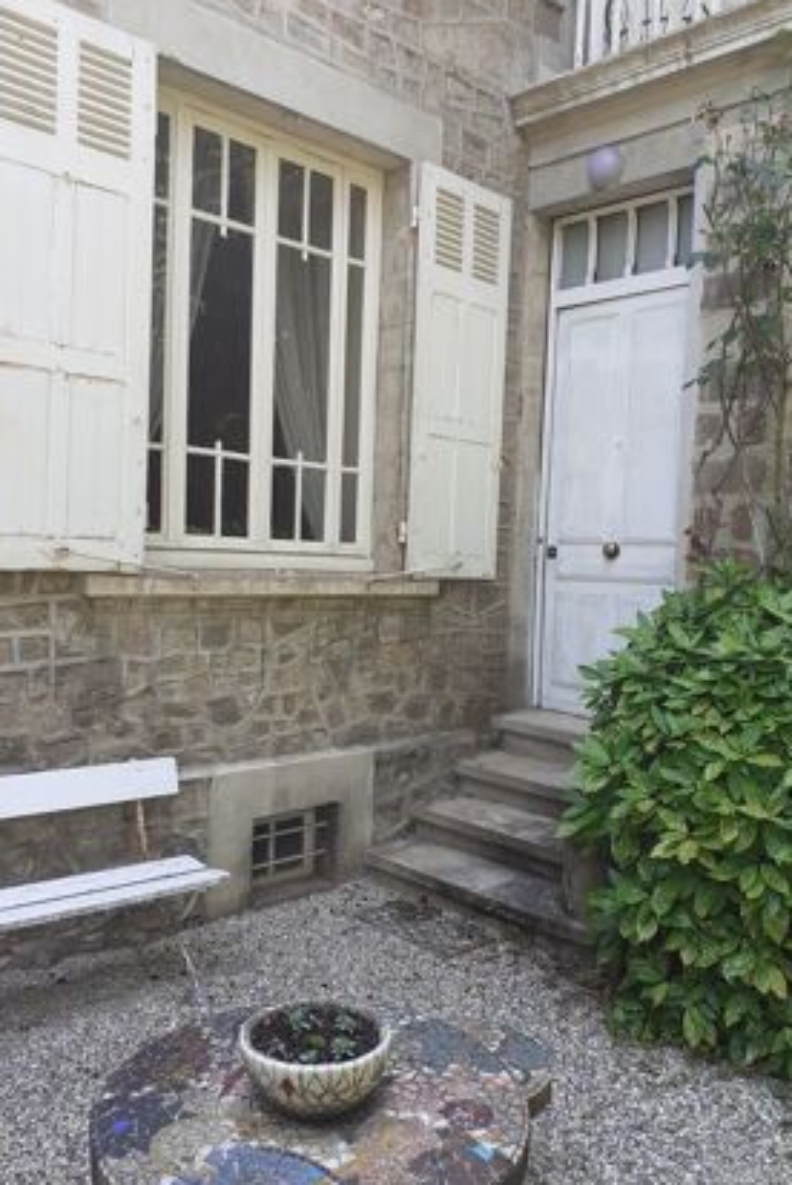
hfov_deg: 45.0
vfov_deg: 63.6
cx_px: 390
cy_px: 587
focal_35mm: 29
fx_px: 955
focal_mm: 3.6
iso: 40
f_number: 1.9
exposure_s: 1/176
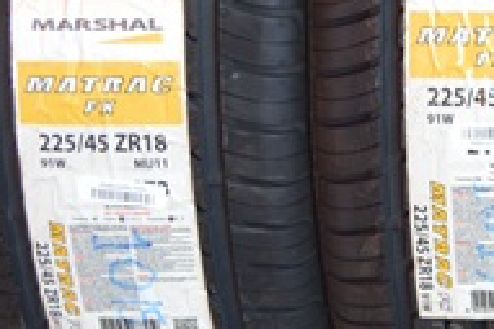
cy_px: -27
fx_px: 2191
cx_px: 701
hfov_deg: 12.3
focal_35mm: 160
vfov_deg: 8.5
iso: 800
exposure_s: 1/100
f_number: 5
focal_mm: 29
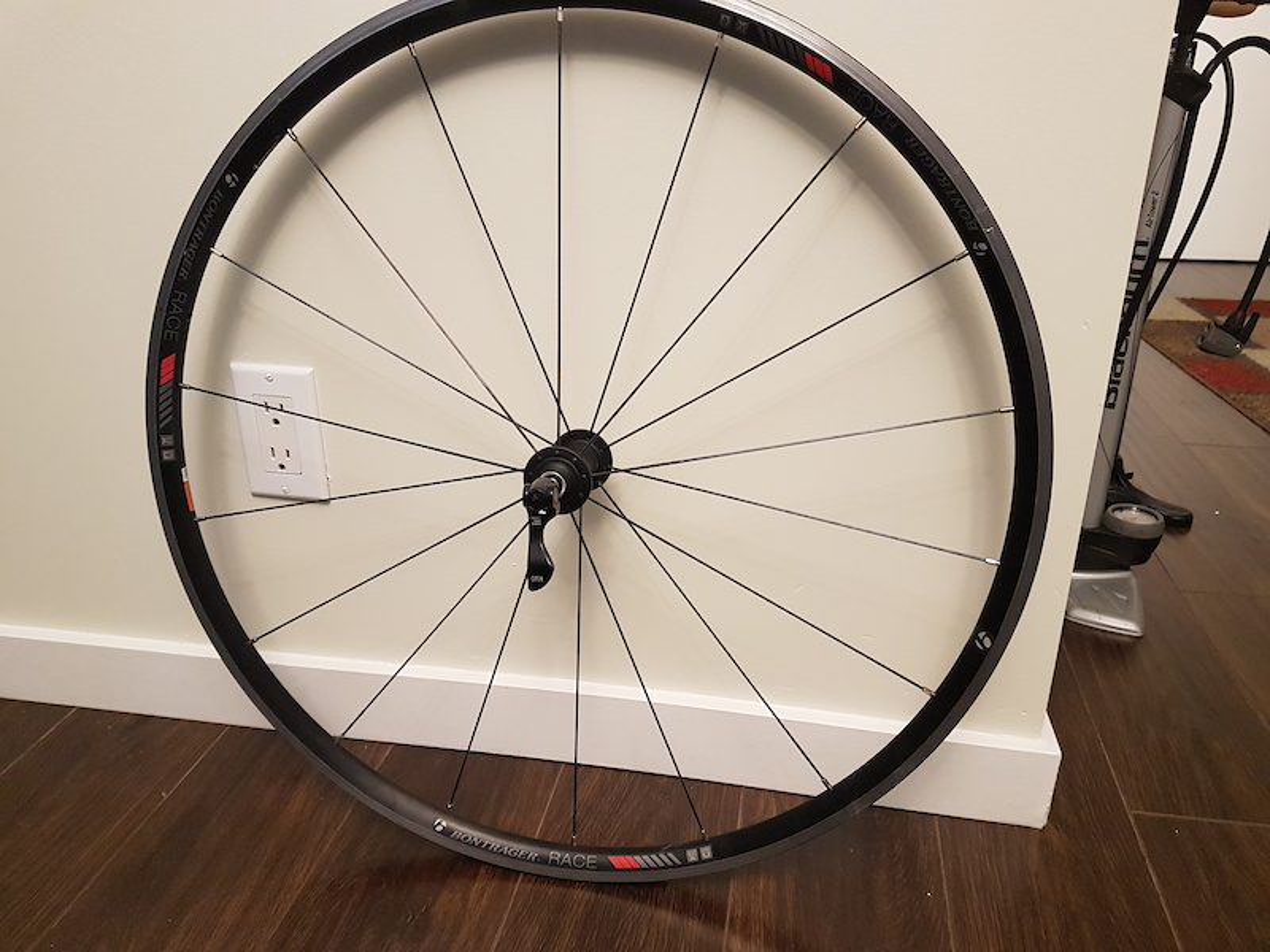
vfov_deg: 53.1
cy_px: 476
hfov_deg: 67.3
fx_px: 954
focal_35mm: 26
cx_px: 635
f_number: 1.7
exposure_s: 1/24
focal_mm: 4.2
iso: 200
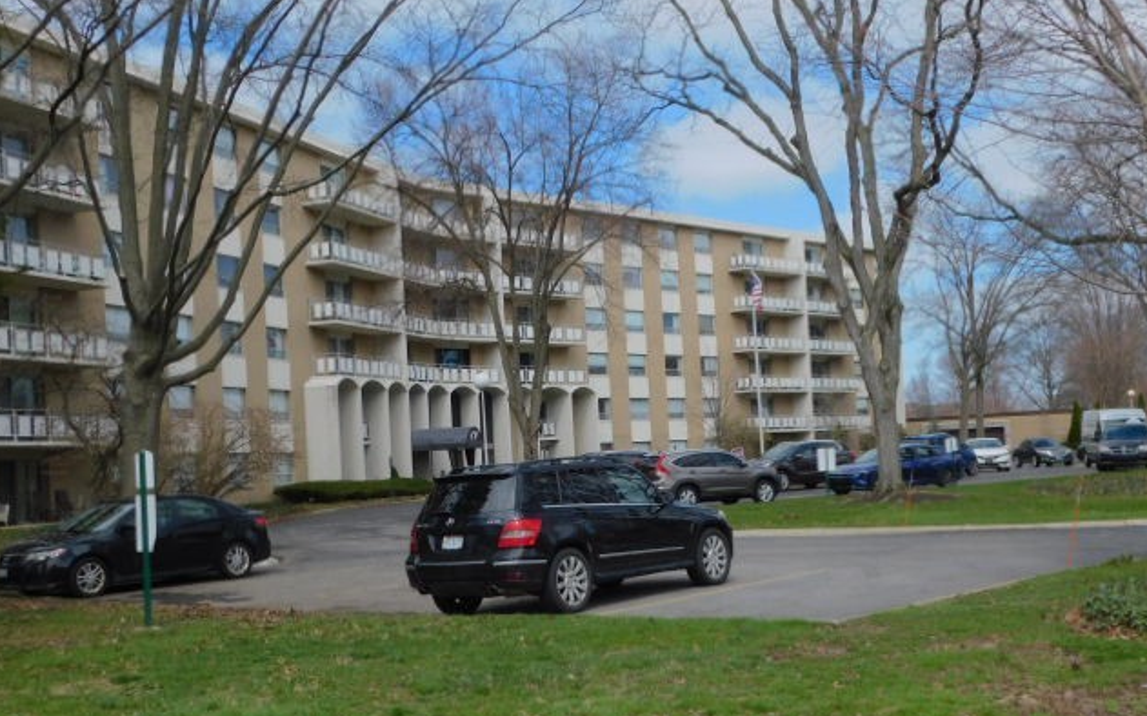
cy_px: 422
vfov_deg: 29.8
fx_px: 1344
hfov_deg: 46.2
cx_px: 571
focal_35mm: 43
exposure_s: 1/1250
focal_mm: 7.1
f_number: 3.6
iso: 125
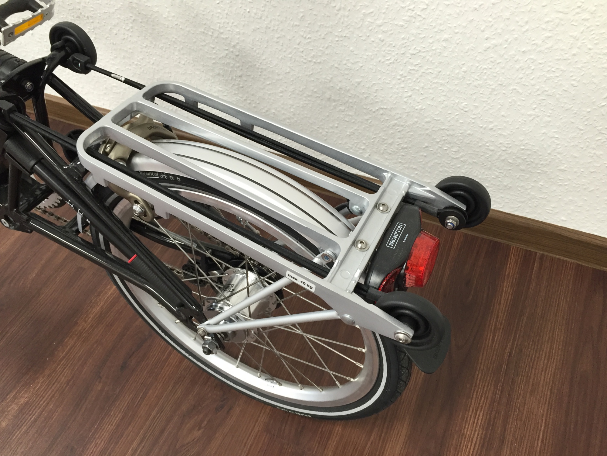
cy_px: 228
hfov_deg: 61.7
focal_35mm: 29
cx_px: 304
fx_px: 509
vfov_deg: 48.2
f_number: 2.2
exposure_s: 1/33
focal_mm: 4.15
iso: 64
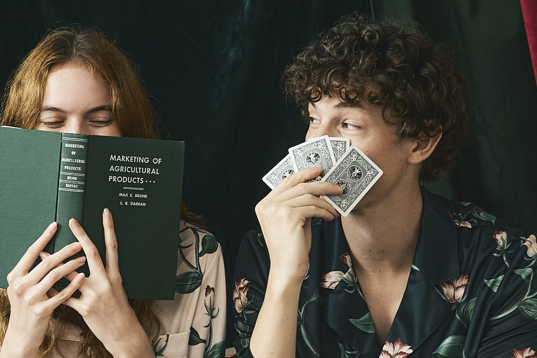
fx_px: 2327
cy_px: 378
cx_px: 247
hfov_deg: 13.2
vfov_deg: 8.7
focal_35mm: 156
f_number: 3.5
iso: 1000
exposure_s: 1/160
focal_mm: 43
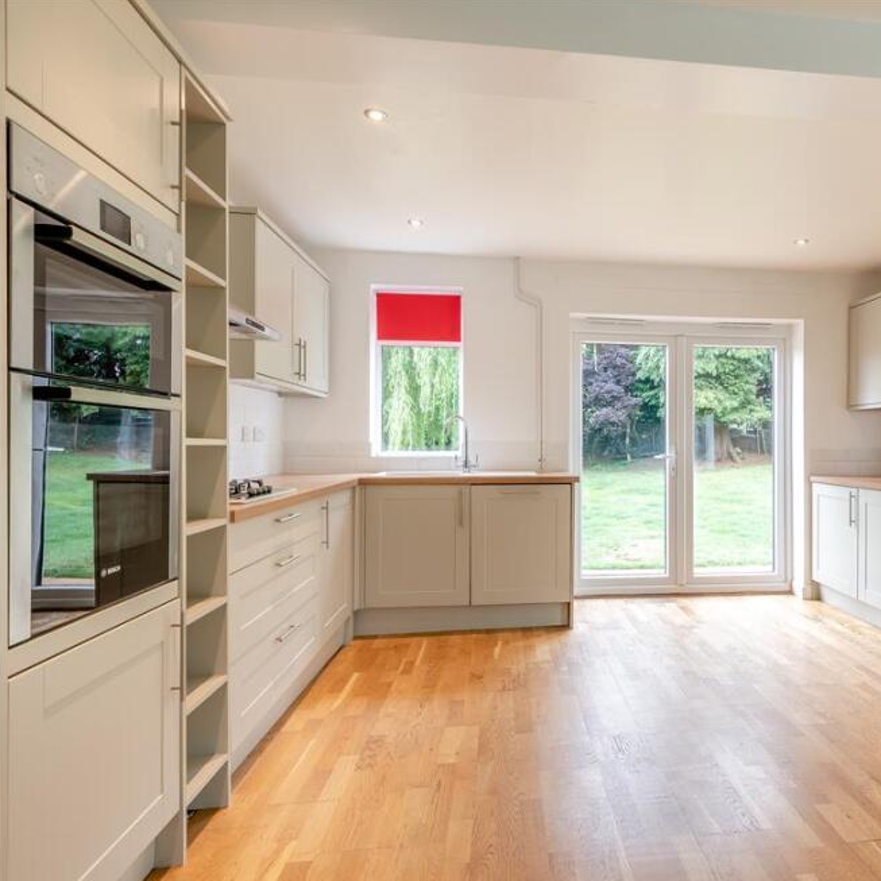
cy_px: 457
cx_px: 677
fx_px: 576
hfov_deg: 69.1
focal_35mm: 20
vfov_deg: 74.8
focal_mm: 10
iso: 160
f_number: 8
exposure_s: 1/13
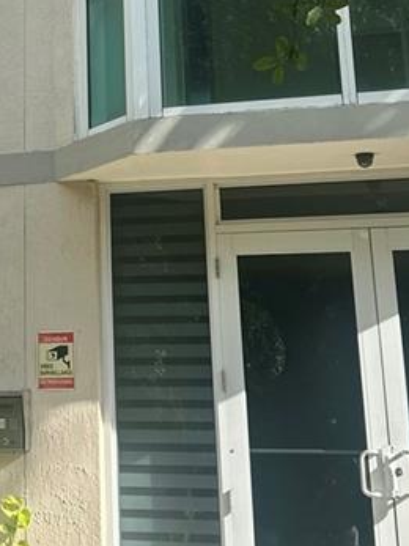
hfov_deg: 17.4
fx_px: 1308
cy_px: 8
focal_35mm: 83
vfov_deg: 22.7
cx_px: 2
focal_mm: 6.86
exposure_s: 1/2410
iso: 80
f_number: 1.78
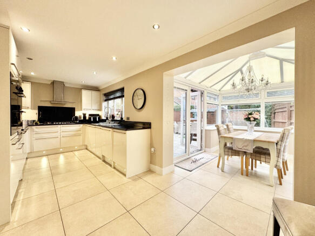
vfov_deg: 85.7
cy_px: 118
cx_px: 158
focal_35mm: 14
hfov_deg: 102.1
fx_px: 127
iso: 125
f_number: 2.2
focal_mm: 2.22
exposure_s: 1/100
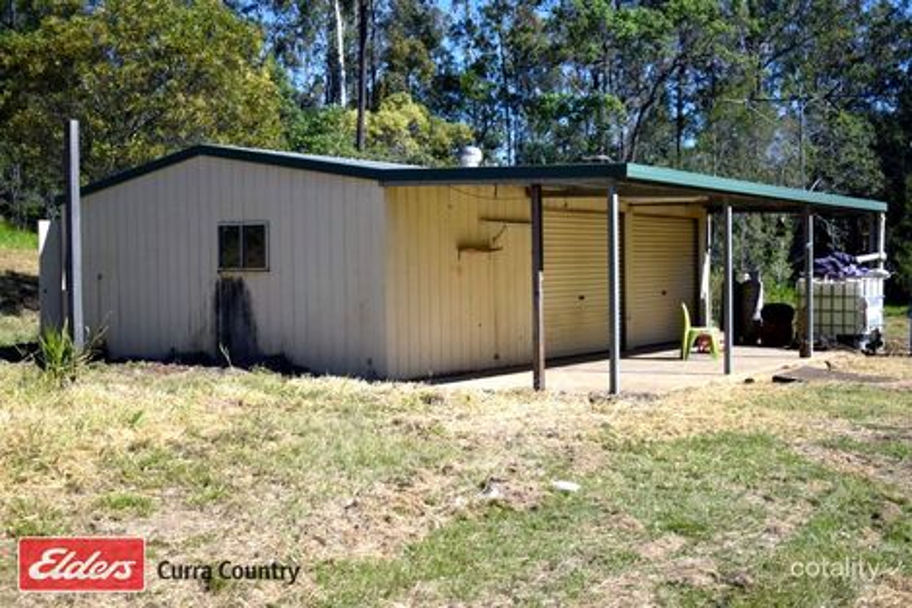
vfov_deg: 30.8
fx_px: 1102
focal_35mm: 44
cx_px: 456
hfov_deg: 45.0
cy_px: 304
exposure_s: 1/3200
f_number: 4.2
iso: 360
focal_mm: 29
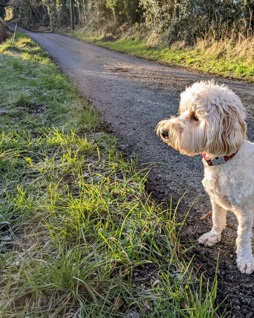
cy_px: 158
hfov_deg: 39.5
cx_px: 203
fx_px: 338
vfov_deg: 50.3
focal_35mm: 36
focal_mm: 4.38
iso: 50
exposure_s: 1/1117
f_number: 1.73
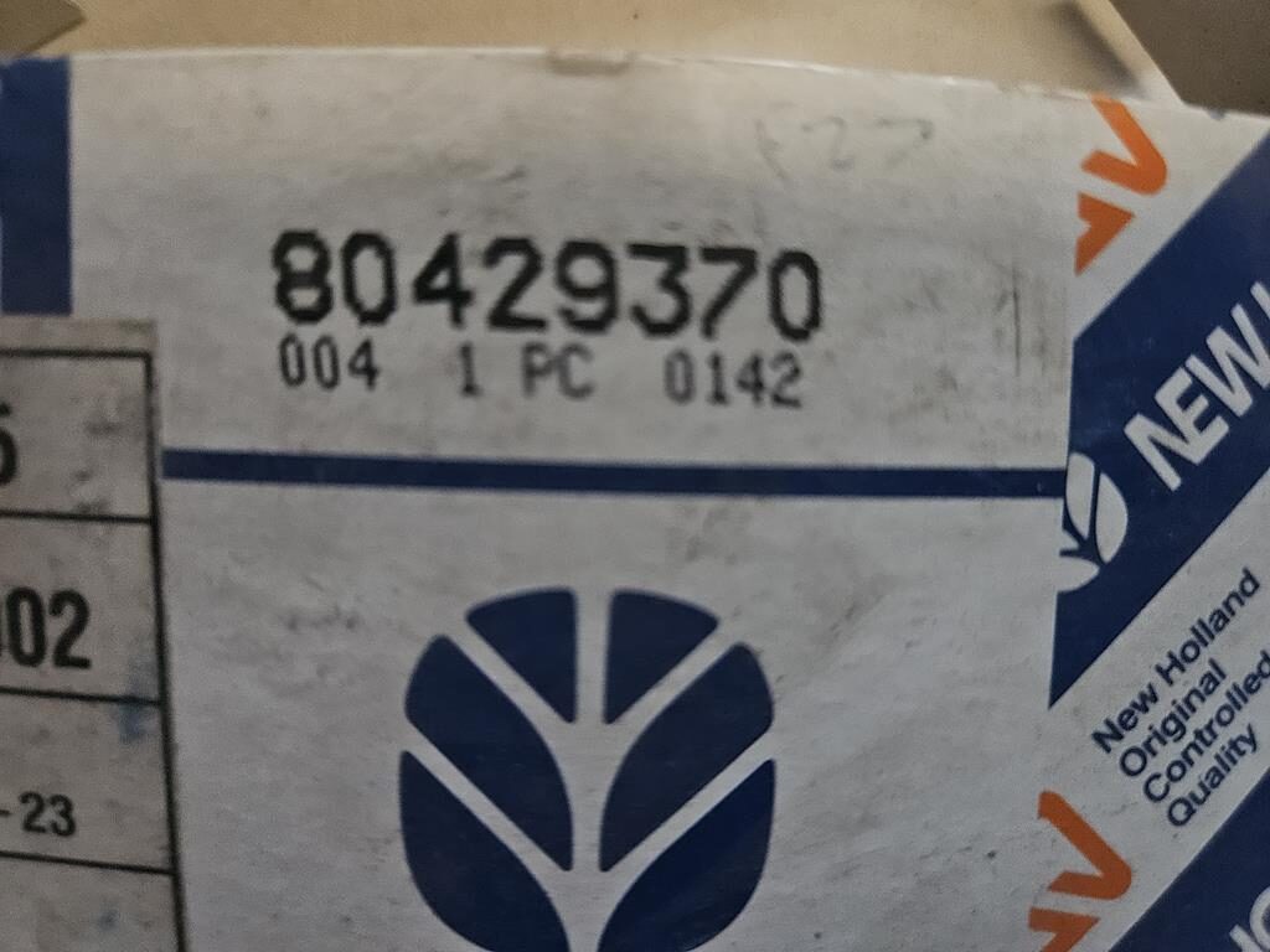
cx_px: 635
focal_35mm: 23
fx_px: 844
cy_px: 476
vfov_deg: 58.9
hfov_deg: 73.9
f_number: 1.8
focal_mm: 5.4
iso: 800
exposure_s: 1/25
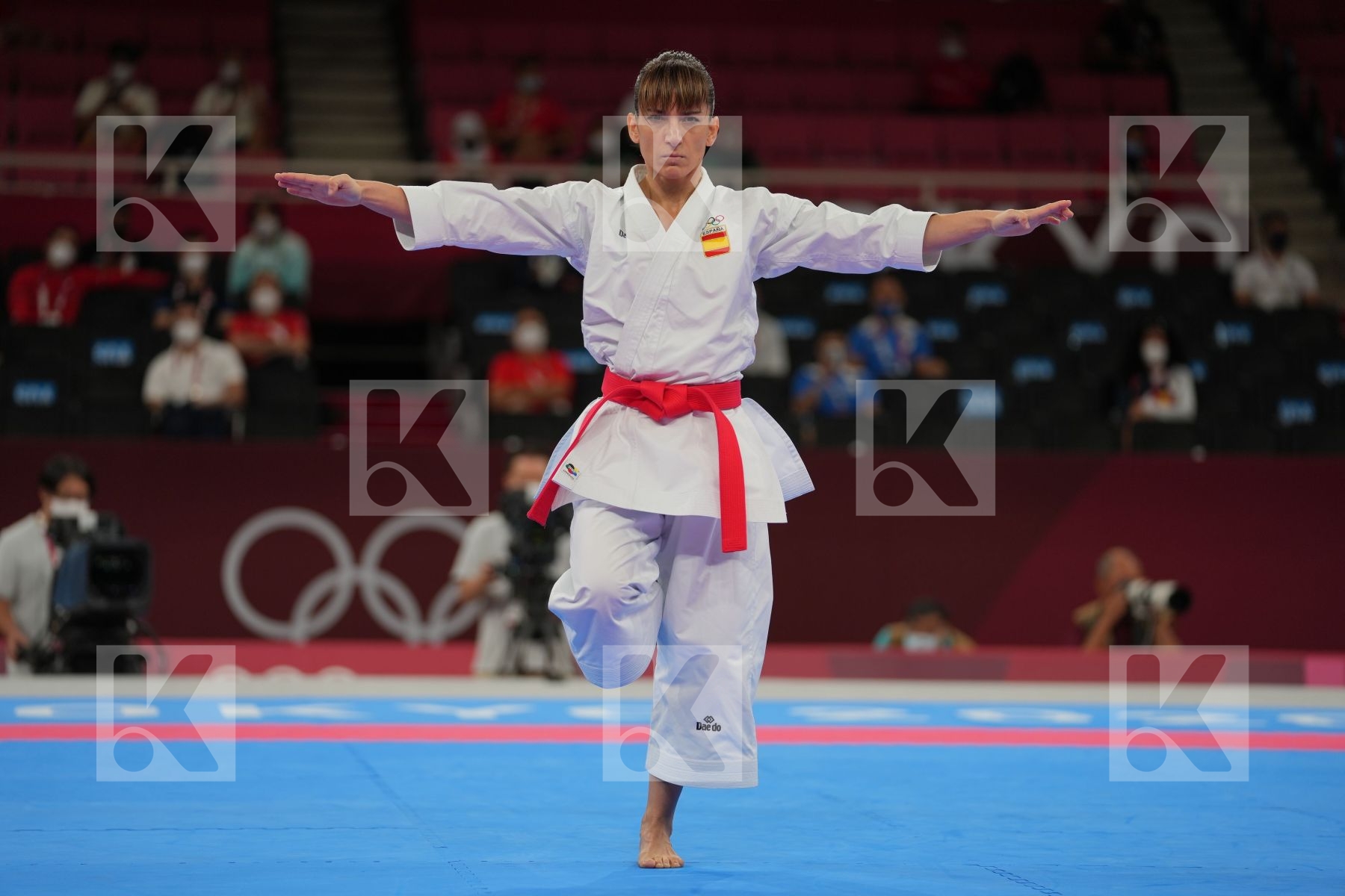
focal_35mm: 148
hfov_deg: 13.9
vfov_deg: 9.3
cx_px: 672
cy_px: 448
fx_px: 5529
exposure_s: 1/500
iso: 250
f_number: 2.8
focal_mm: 148
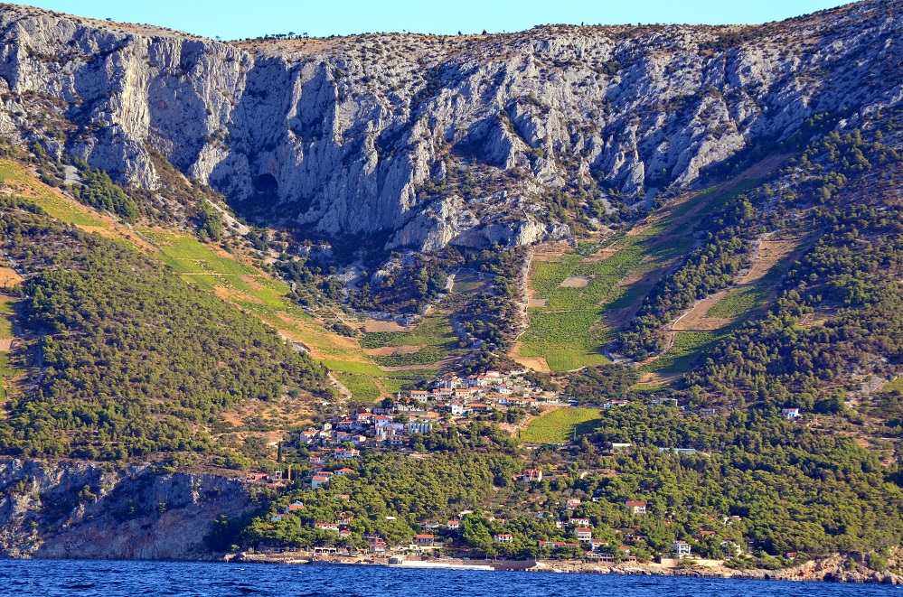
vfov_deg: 7.3
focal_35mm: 188
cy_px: 298
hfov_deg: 11.0
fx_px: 4692
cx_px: 452
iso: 640
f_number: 4.8
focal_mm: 125
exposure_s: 1/2500
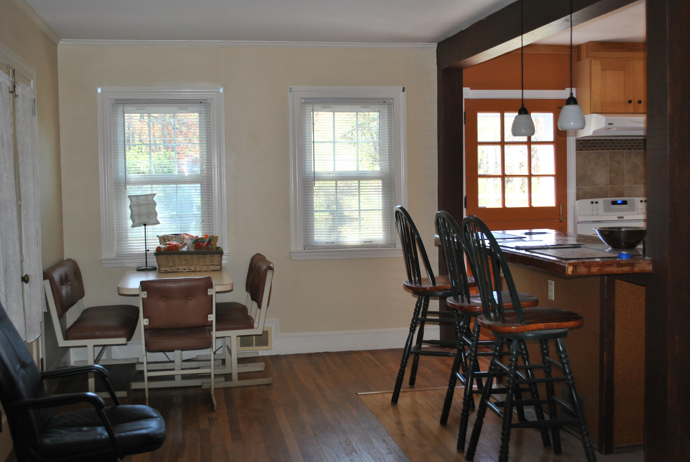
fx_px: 835
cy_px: 231
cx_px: 345
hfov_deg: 44.9
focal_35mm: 44
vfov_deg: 30.9
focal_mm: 29
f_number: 4.5
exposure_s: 1/60
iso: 200
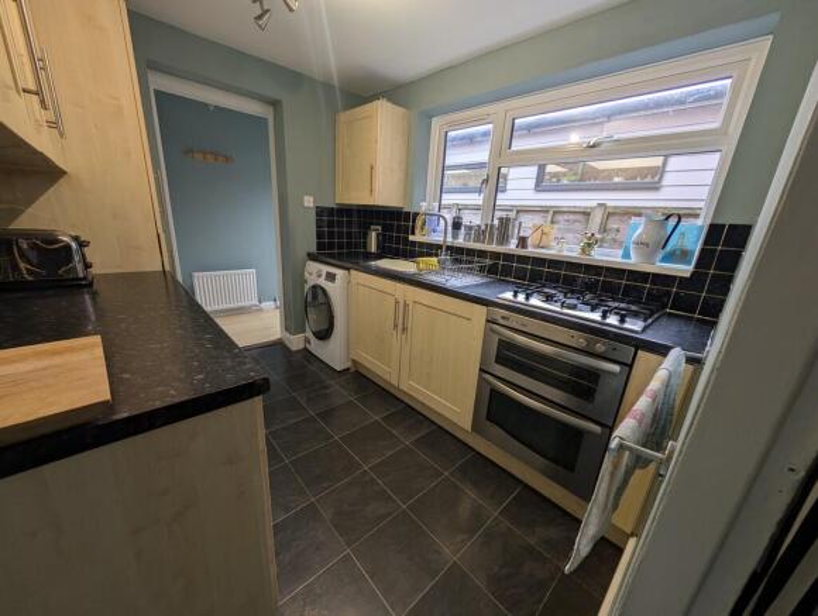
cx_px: 409
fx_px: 284
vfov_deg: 94.7
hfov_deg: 110.4
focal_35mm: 12
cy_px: 308
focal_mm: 2.02
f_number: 1.7
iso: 110
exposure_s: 1/63
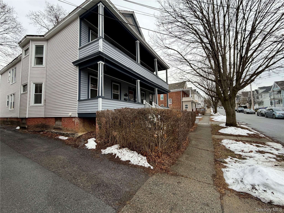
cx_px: 142
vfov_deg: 85.7
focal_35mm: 14
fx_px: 115
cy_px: 106
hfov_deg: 102.1
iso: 64
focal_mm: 2.22
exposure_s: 1/451
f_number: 2.2
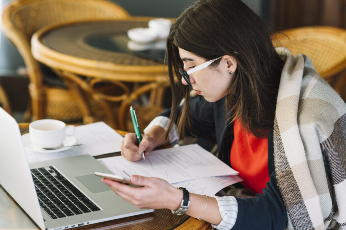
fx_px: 817
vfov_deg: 16.1
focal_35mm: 85
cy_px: 115
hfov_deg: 23.9
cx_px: 173
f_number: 2.8
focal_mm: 85
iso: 400
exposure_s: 1/160
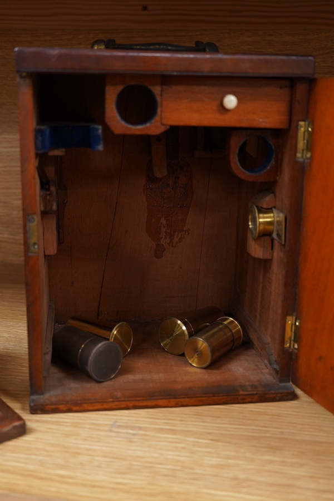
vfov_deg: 43.6
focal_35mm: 45
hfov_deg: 29.9
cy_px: 250
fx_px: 626
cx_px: 167
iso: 1250
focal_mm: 30
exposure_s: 1/125
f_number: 3.5
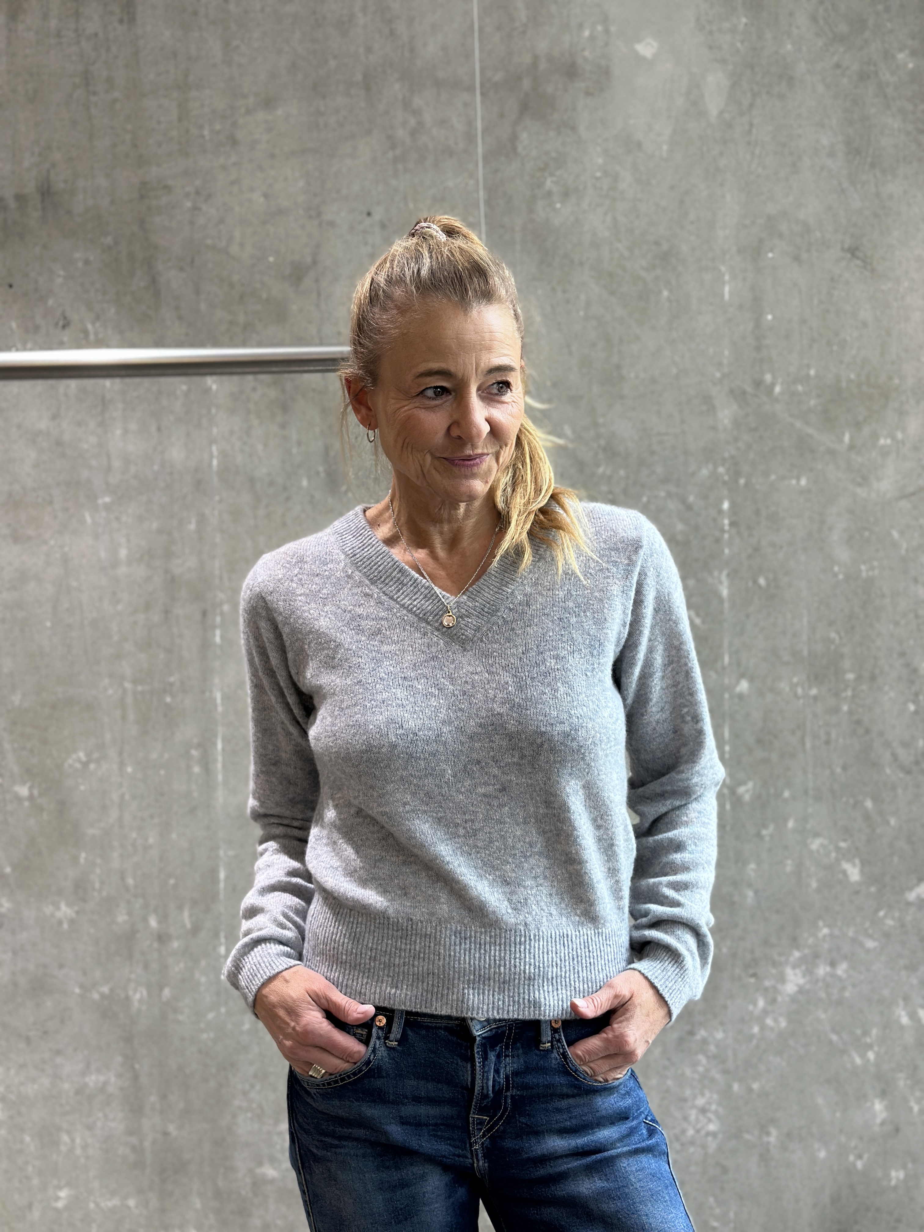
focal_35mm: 48
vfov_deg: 39.7
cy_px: 616
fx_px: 1708
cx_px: 462
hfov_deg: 30.3
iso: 125
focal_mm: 6.86
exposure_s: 1/100
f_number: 1.78
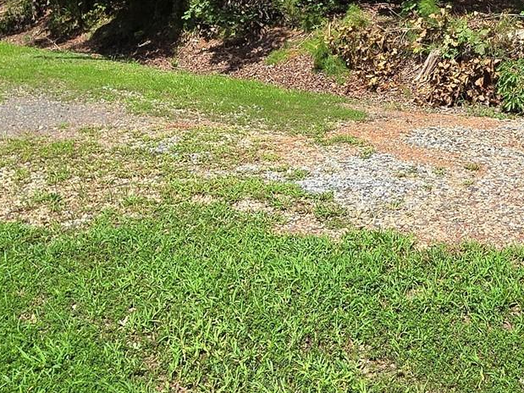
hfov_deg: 43.1
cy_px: -6
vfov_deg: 31.0
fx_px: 651
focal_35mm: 43
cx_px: 359
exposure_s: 1/1695
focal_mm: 2.2
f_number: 2.2
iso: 50
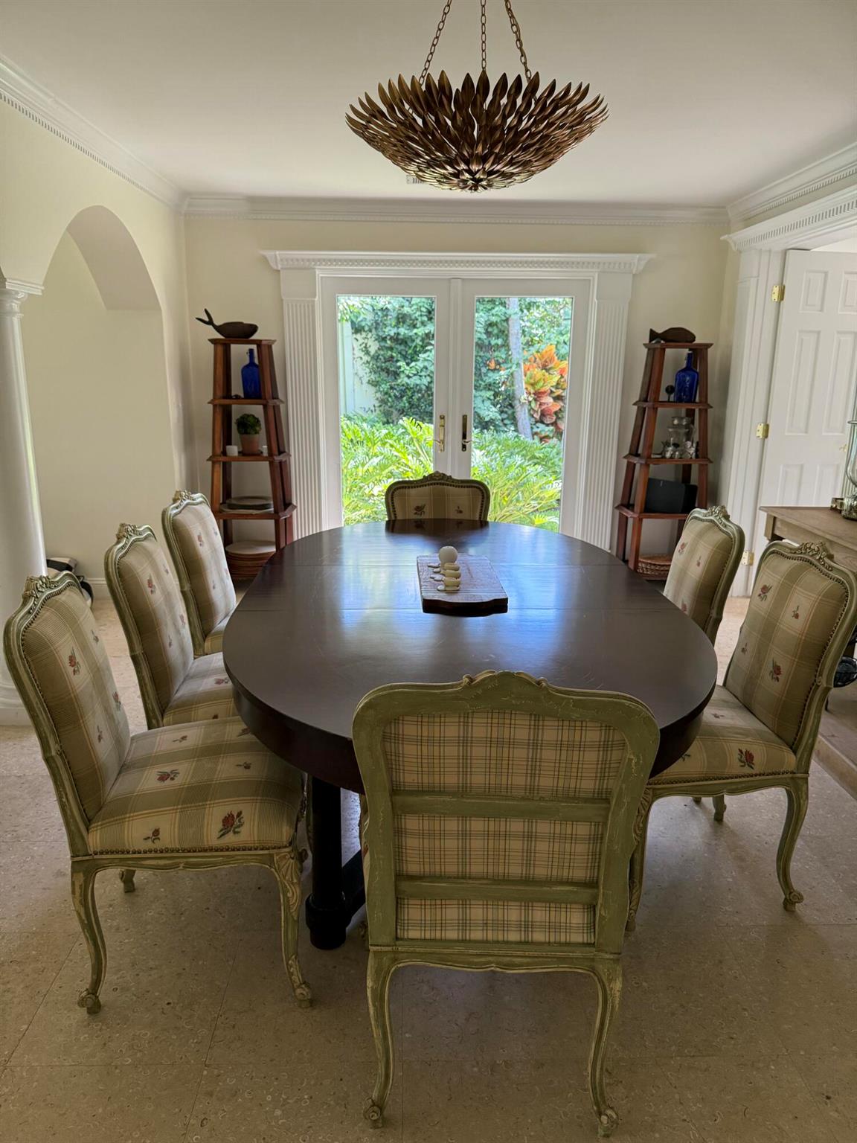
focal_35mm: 24
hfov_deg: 56.8
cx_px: 428
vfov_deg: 71.6
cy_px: 572
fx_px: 792
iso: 200
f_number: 1.78
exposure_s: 1/77
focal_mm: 6.76
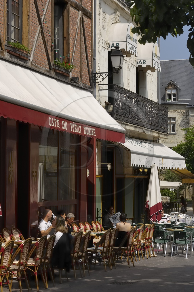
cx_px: 97
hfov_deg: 14.0
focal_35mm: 98
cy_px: 146
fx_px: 790
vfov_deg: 20.9
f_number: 12
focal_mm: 65
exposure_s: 1/160
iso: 100
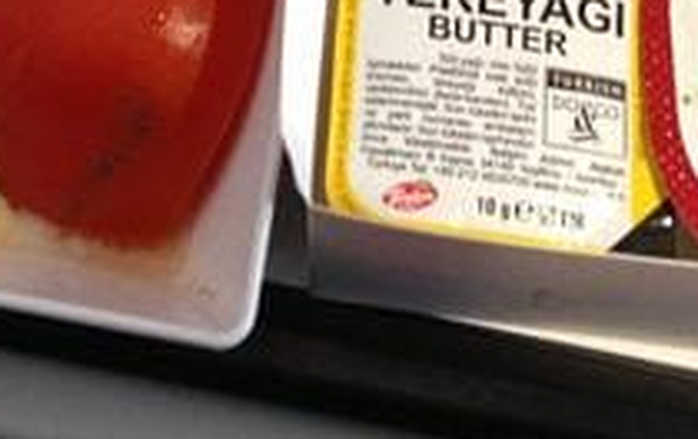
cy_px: -459
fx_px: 2534
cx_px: 113
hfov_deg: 15.6
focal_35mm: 133
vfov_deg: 9.2
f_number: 2.4
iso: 160
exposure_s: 1/20
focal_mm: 4.13
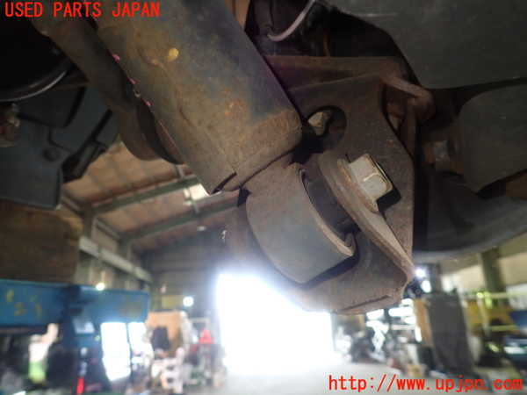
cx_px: 264
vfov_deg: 54.9
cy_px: 198
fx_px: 381
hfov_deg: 69.4
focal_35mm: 25
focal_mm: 4.5
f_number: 2.8
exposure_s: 1/30
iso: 200
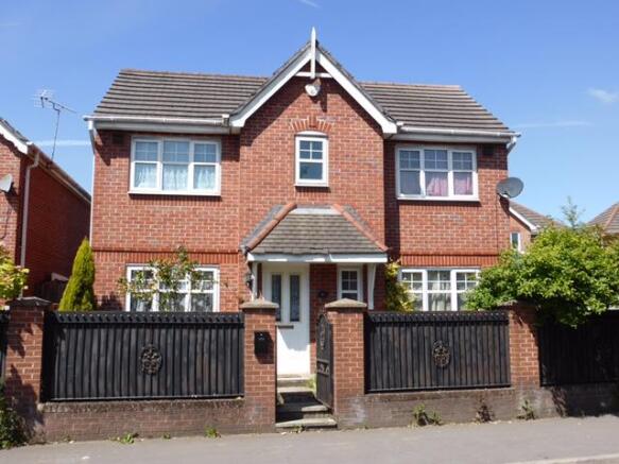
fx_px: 626
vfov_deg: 40.7
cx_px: 310
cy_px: 232
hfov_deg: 52.6
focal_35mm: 35
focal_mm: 6.1
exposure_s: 1/640
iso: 100
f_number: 3.7
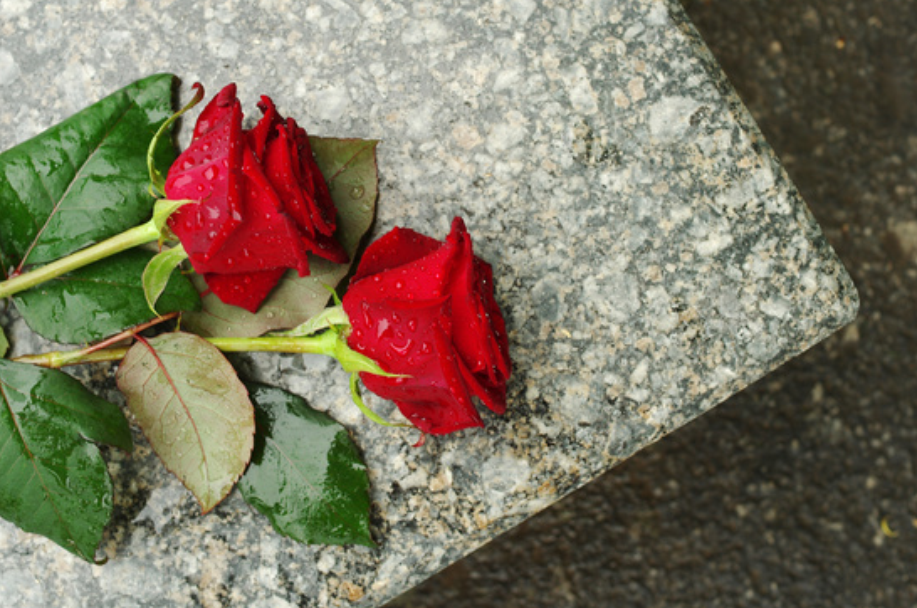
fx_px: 1449
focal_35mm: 57
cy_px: 281
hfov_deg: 35.1
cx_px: 473
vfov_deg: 23.7
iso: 100
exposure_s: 1/60
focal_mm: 35
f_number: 5.6
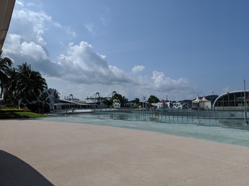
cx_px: 124
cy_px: 93
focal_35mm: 27
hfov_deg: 65.4
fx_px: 194
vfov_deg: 51.3
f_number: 1.8
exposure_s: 1/7812
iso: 60
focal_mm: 4.44
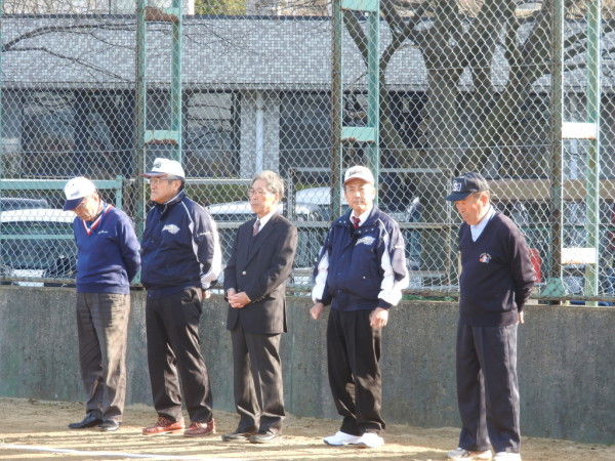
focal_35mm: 180
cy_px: 230
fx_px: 3198
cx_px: 308
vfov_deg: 8.2
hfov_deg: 11.0
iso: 100
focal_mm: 32.2
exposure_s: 1/60
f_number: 5.3
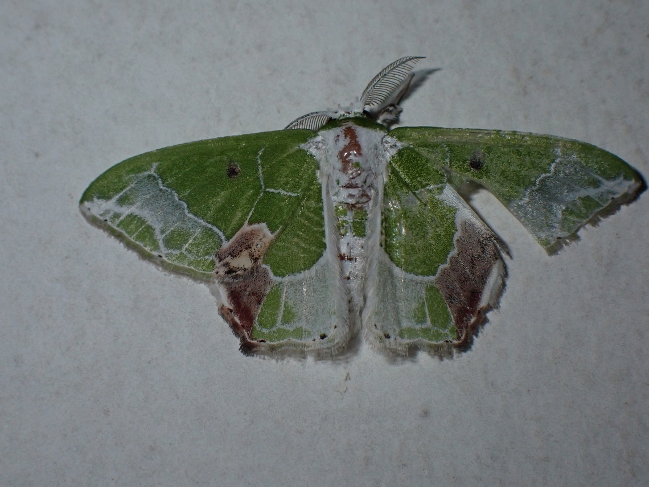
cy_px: 244
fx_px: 1875
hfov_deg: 19.6
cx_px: 324
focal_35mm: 100
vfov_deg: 14.8
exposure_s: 1/400
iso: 400
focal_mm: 18
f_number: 18
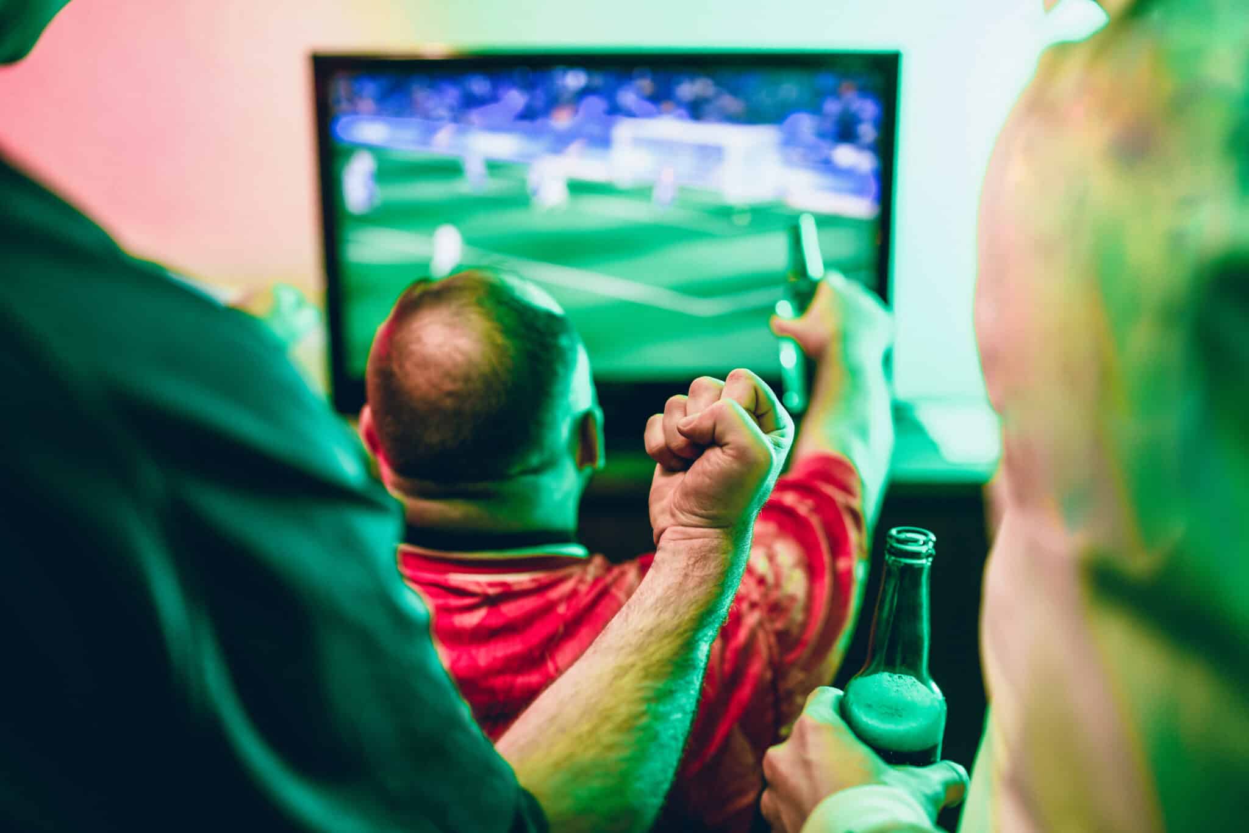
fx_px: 1214
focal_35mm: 35
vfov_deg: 37.8
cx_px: 624
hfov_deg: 54.4
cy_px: 416
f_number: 1.8
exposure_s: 1/100
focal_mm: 35
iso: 400
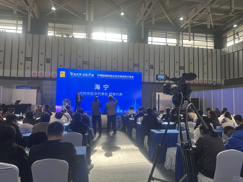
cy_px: 91
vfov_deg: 56.8
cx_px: 122
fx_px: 168
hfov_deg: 71.6
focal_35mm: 24
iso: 64
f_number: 1.78
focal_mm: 6.86
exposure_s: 1/100
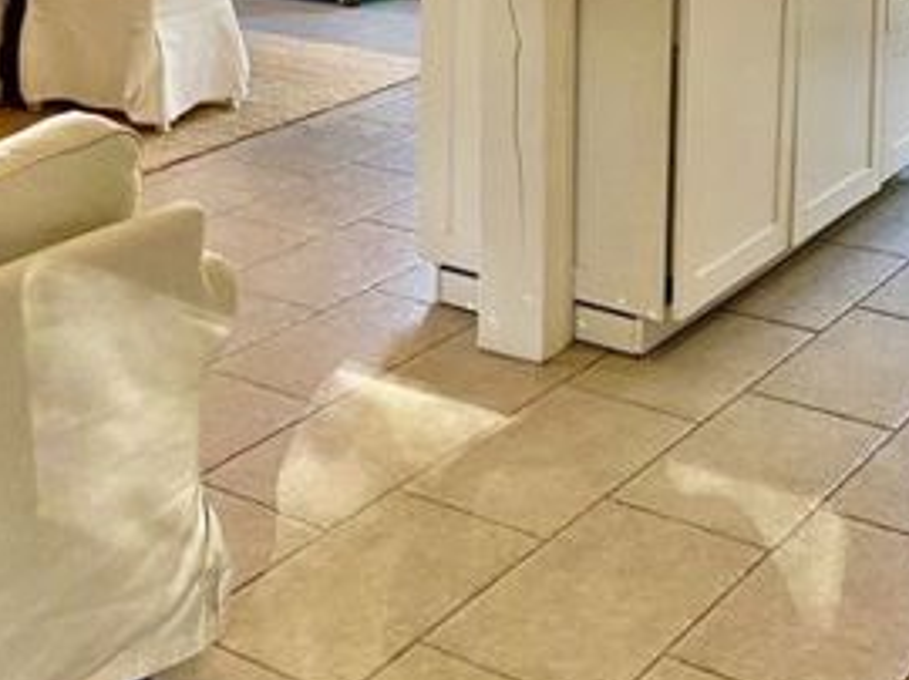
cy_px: -158
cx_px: 200
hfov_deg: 28.1
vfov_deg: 20.1
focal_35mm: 68
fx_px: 1784
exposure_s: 1/50
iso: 80
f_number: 1.8
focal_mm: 4.25
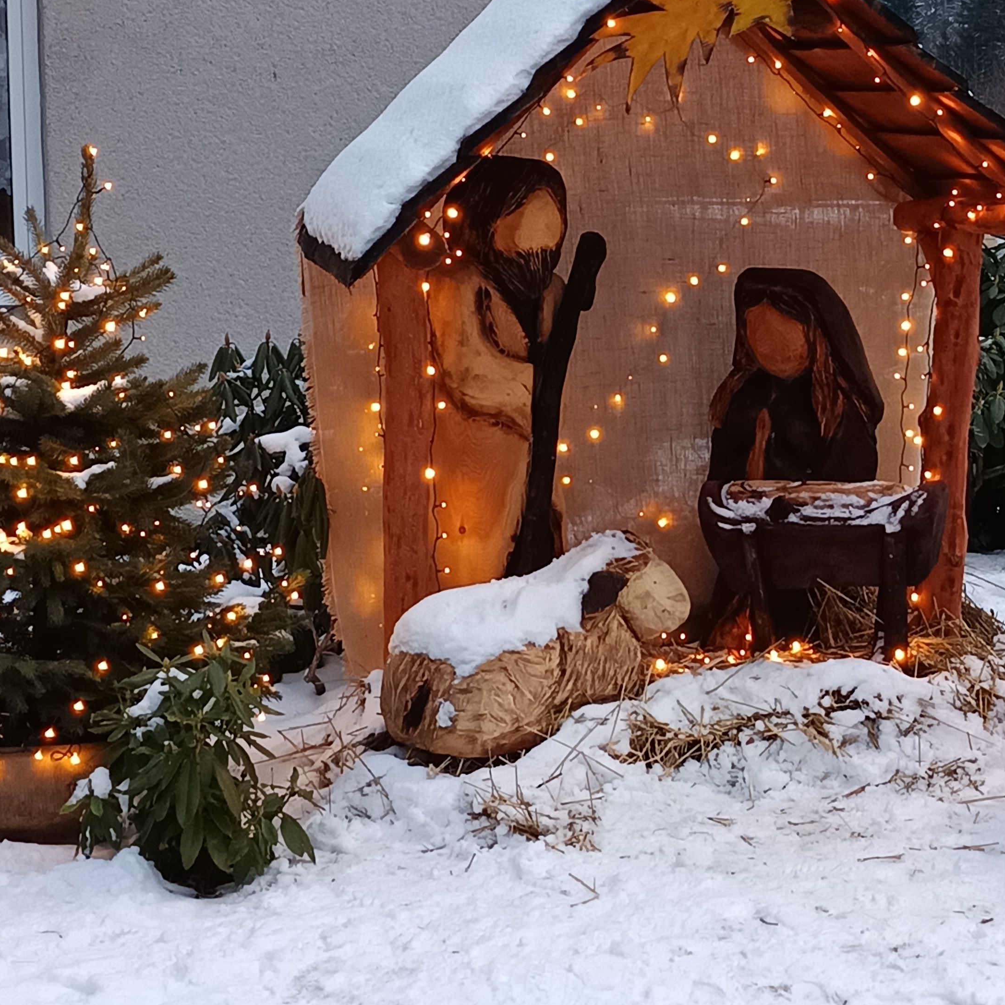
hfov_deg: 41.8
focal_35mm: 39
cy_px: 376
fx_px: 1281
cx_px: 729
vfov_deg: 42.5
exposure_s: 1/50
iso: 921
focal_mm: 5.31
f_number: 1.7
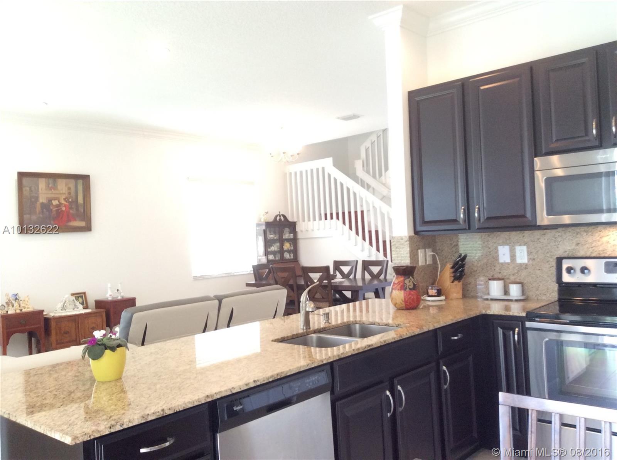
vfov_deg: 42.8
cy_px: 230
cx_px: 308
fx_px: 587
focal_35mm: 33
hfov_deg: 55.4
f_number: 2.4
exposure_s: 1/24
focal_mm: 3.3
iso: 125
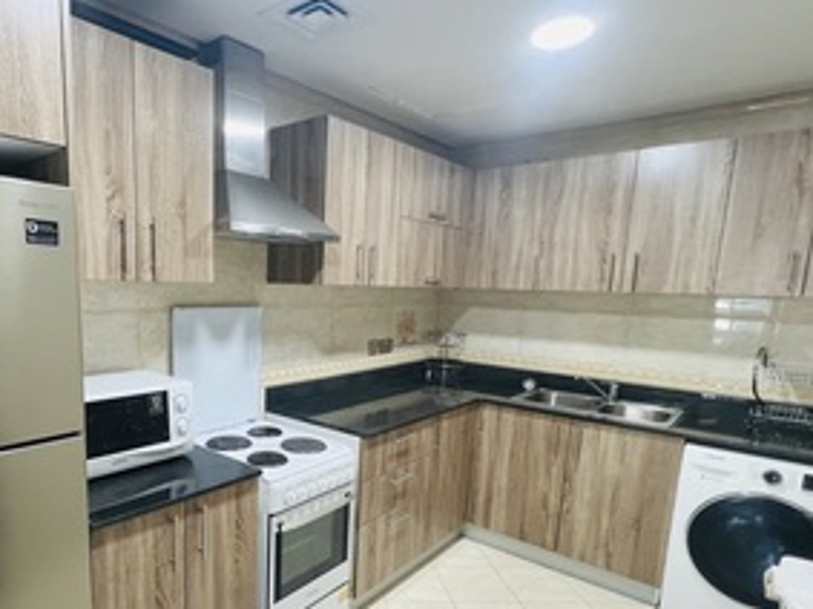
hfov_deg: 77.1
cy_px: 366
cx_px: 289
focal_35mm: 21
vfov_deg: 62.8
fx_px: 493
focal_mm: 1.57
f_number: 1.8
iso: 160
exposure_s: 1/50
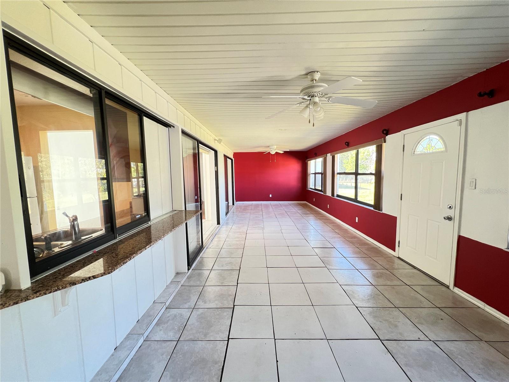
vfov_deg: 89.9
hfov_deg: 106.2
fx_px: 191
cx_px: 254
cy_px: 191
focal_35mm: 13
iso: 200
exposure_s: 1/60
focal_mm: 1.57
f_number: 1.8
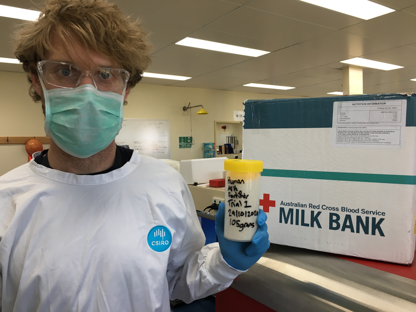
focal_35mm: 29
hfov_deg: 61.7
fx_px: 349
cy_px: 156
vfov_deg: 48.2
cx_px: 208
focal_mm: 4.15
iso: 32
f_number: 2.2
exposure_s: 1/33
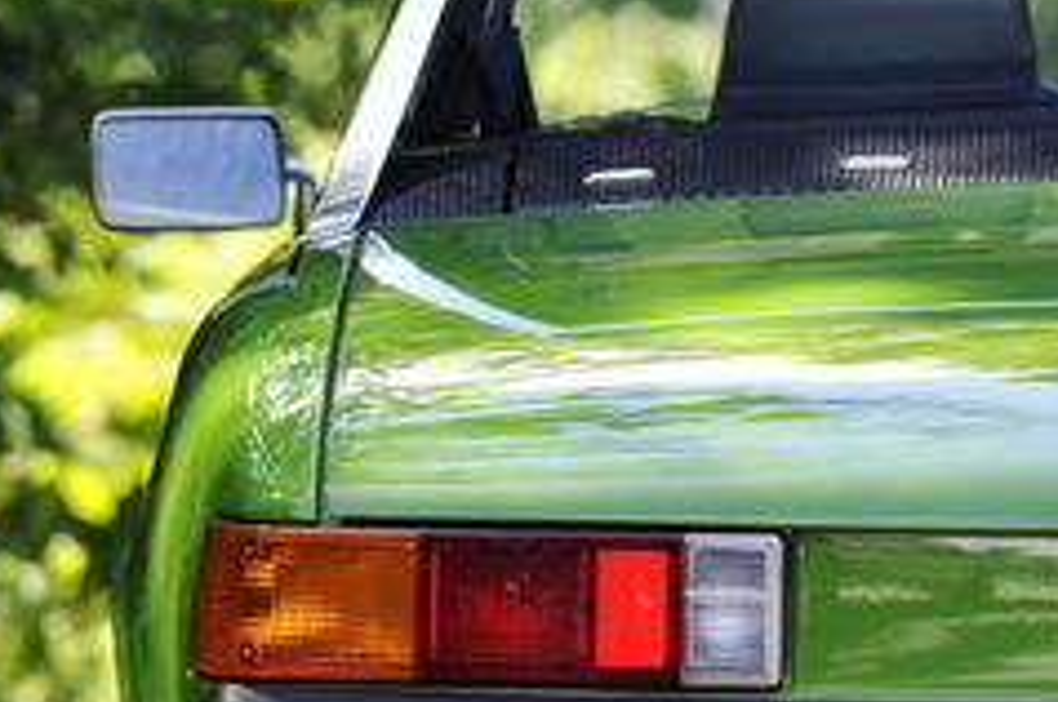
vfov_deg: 1.6
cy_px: 275
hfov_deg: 2.4
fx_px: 25299
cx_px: 1289
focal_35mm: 862
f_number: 4.5
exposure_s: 1/60
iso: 100
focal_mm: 200
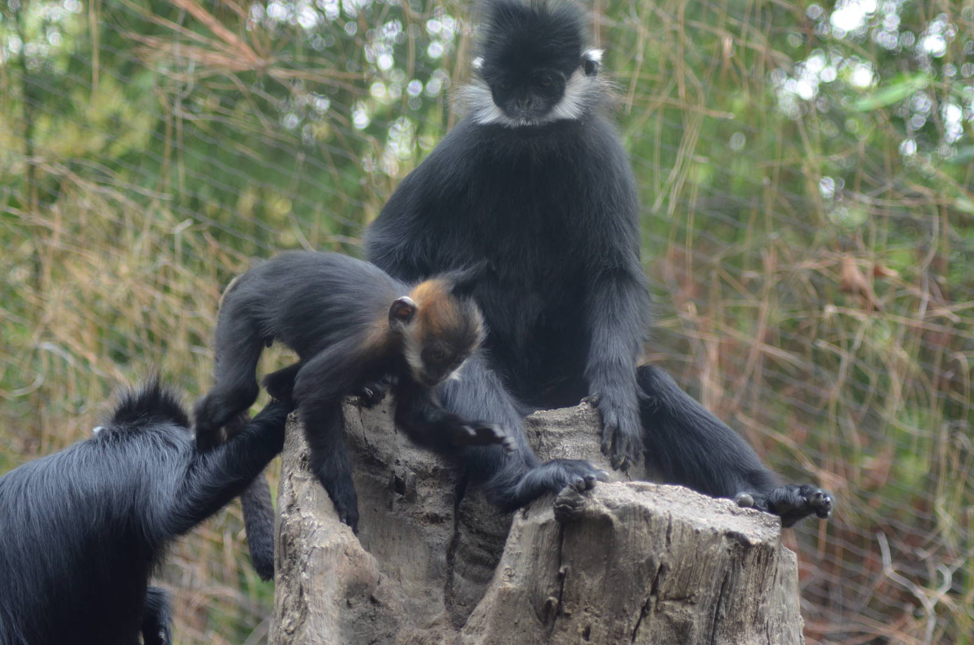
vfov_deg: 13.0
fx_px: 2835
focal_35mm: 105
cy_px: 322
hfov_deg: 19.5
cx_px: 487
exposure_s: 1/250
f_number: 4
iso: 560
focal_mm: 70
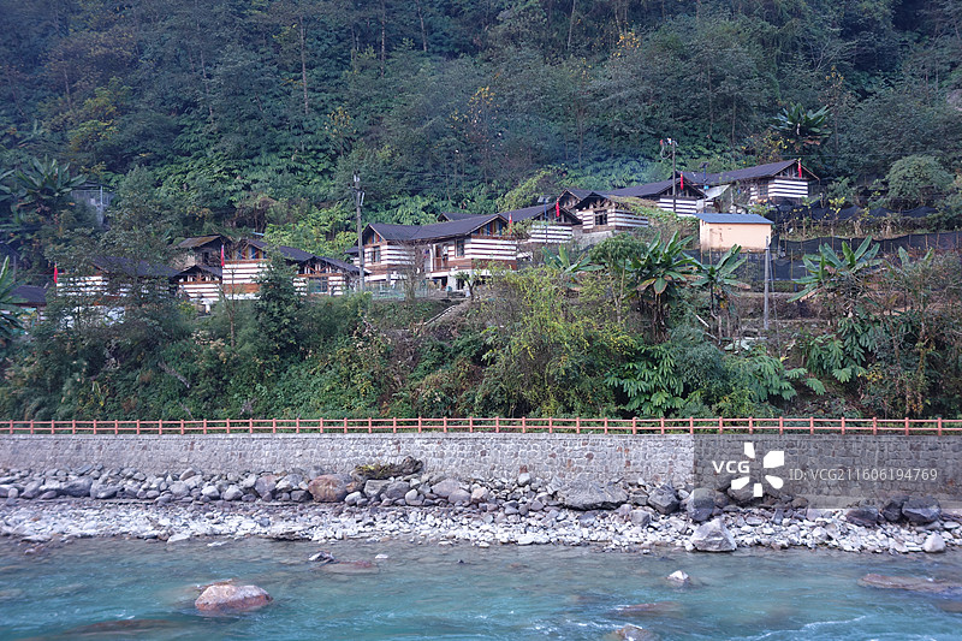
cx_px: 481
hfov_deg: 44.5
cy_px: 320
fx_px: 1175
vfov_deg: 30.5
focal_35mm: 44
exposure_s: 1/50
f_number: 3.2
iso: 250
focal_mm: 16.2
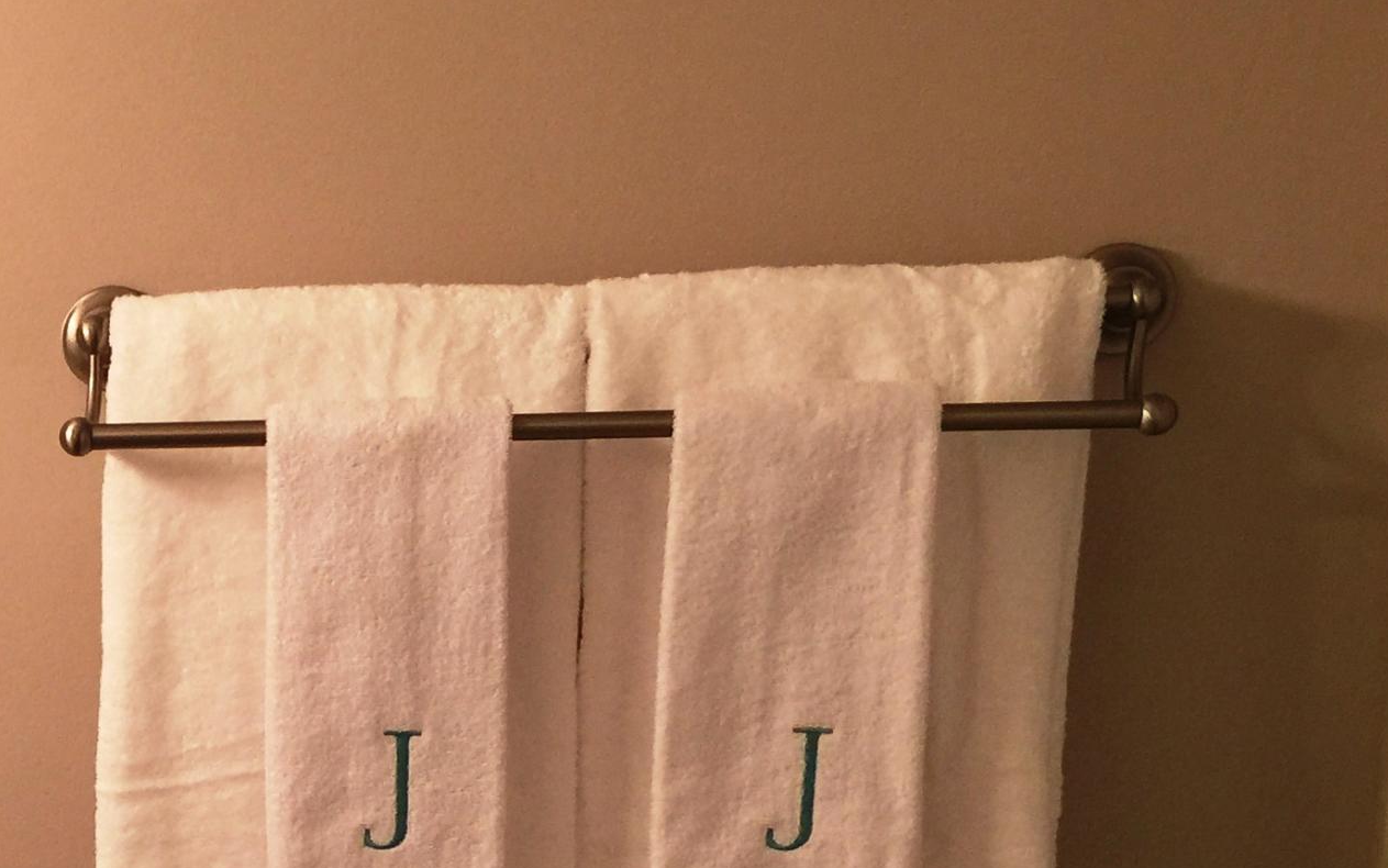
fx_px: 2762
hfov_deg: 25.9
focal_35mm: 73
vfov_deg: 17.1
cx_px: -166
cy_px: 1038
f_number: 2.2
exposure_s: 1/15
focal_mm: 4.15
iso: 40
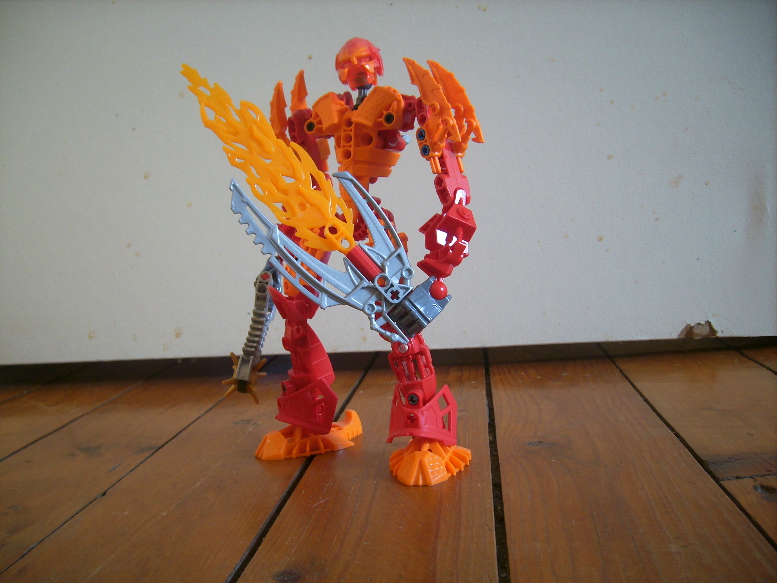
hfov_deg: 56.8
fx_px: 718
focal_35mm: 32
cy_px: 292
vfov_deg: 44.2
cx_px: 388
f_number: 2.8
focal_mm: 5.99
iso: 50
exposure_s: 1/7
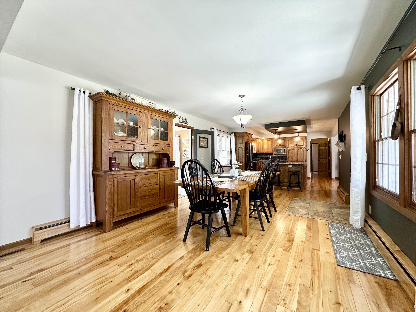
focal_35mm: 14
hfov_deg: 102.1
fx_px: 168
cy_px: 156
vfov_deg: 85.7
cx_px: 208
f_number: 2.2
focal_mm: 2.22
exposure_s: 1/120
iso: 200
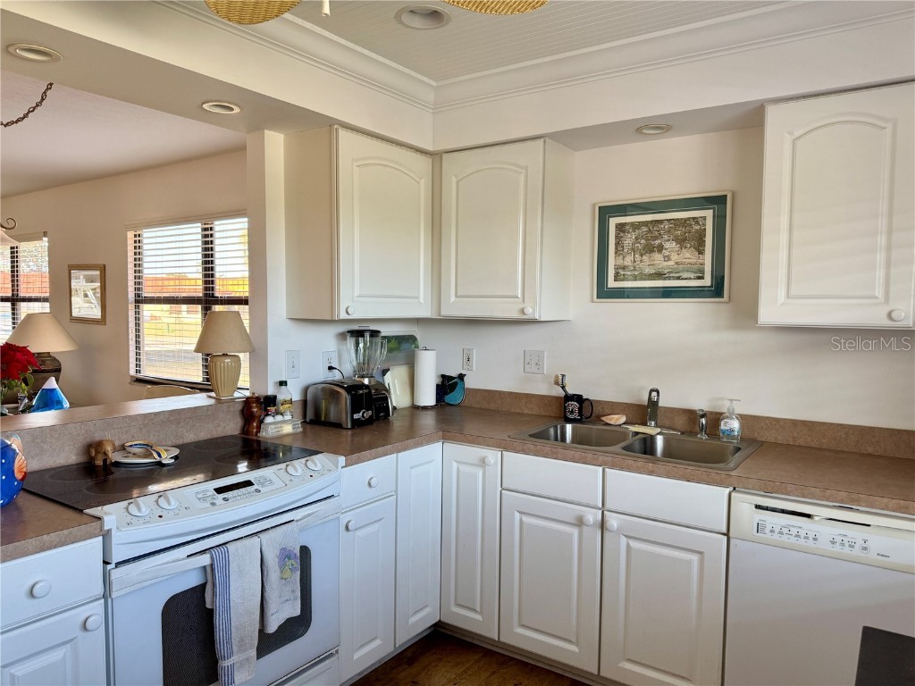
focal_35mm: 24
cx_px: 458
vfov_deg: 56.8
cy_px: 343
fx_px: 634
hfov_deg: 71.6
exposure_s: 1/121
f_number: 1.78
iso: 100
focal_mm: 6.76
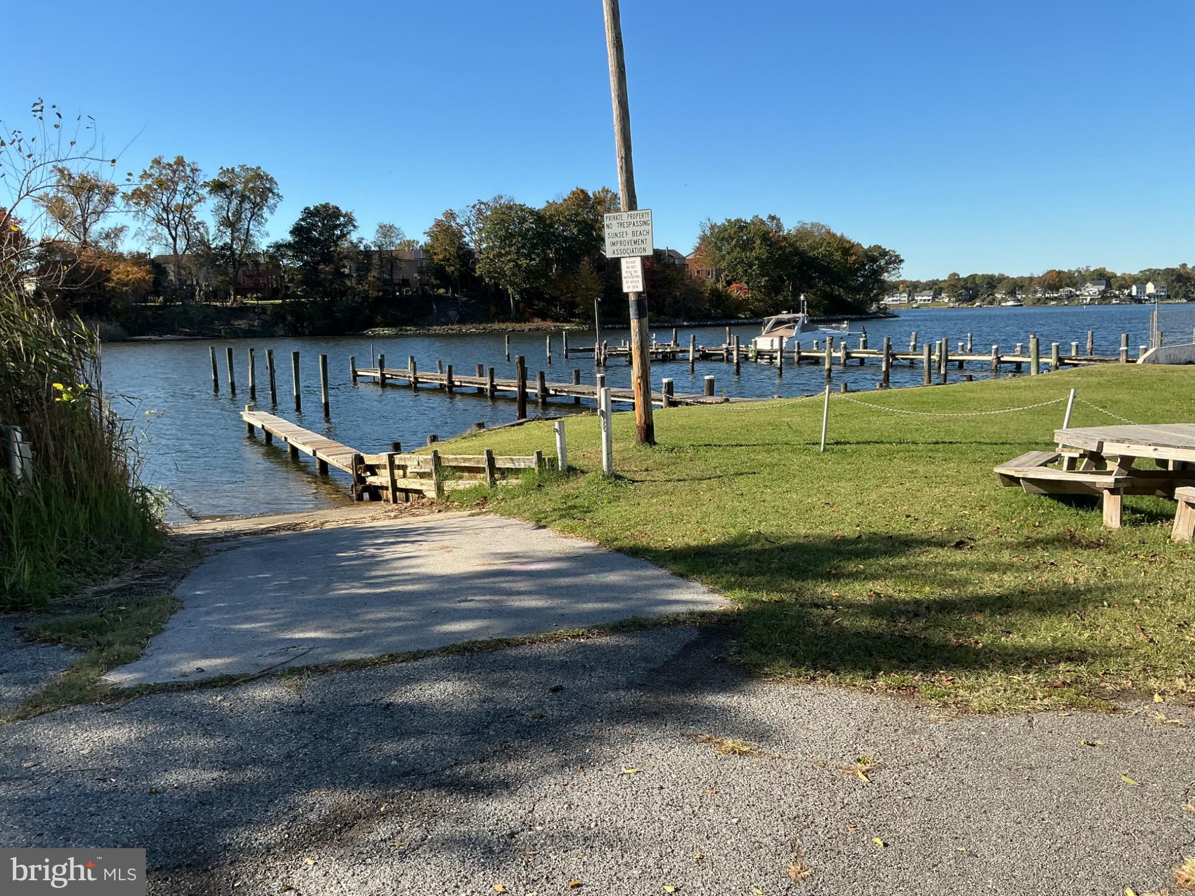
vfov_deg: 48.2
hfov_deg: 61.7
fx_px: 1001
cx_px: 598
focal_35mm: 29
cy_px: 448
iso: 25
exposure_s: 1/1250
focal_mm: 3
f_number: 1.8
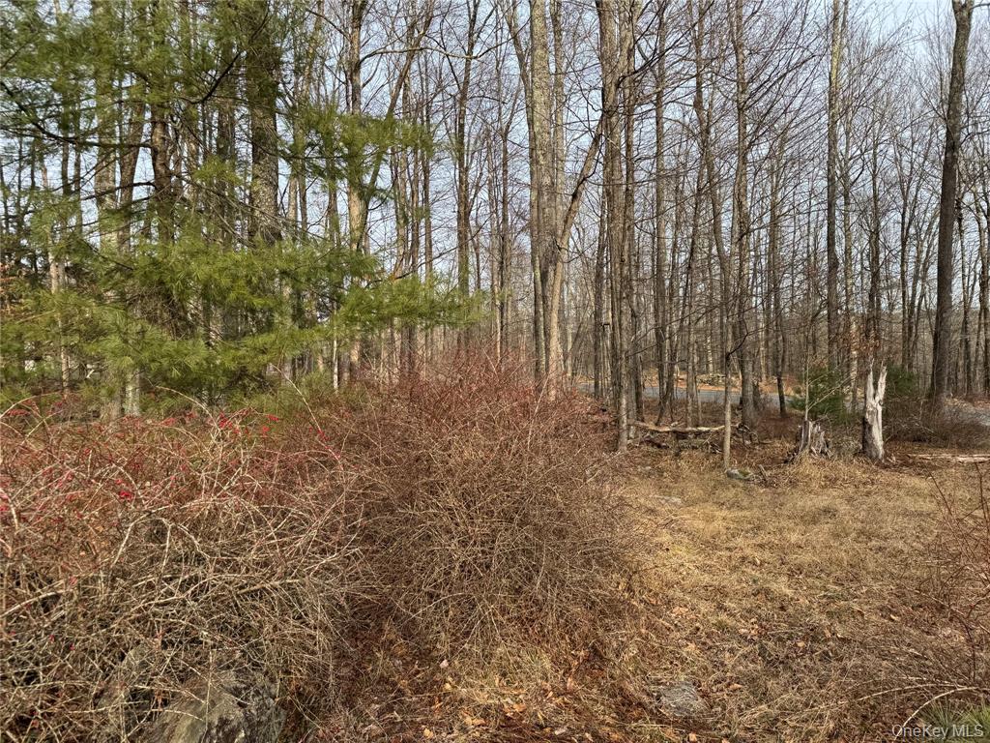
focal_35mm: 24
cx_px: 495
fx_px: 686
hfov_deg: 71.6
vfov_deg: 56.8
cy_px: 372
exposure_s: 1/966
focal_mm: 6.76
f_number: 1.78
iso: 80
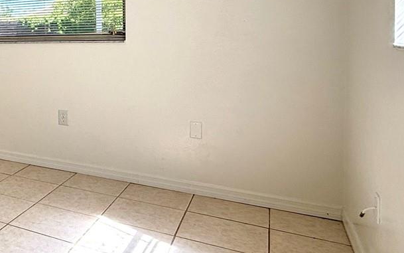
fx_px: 430
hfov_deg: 39.0
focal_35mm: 39
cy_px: 50
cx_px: -64
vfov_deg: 31.9
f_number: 2.2
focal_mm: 2.22
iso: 64
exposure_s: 1/245
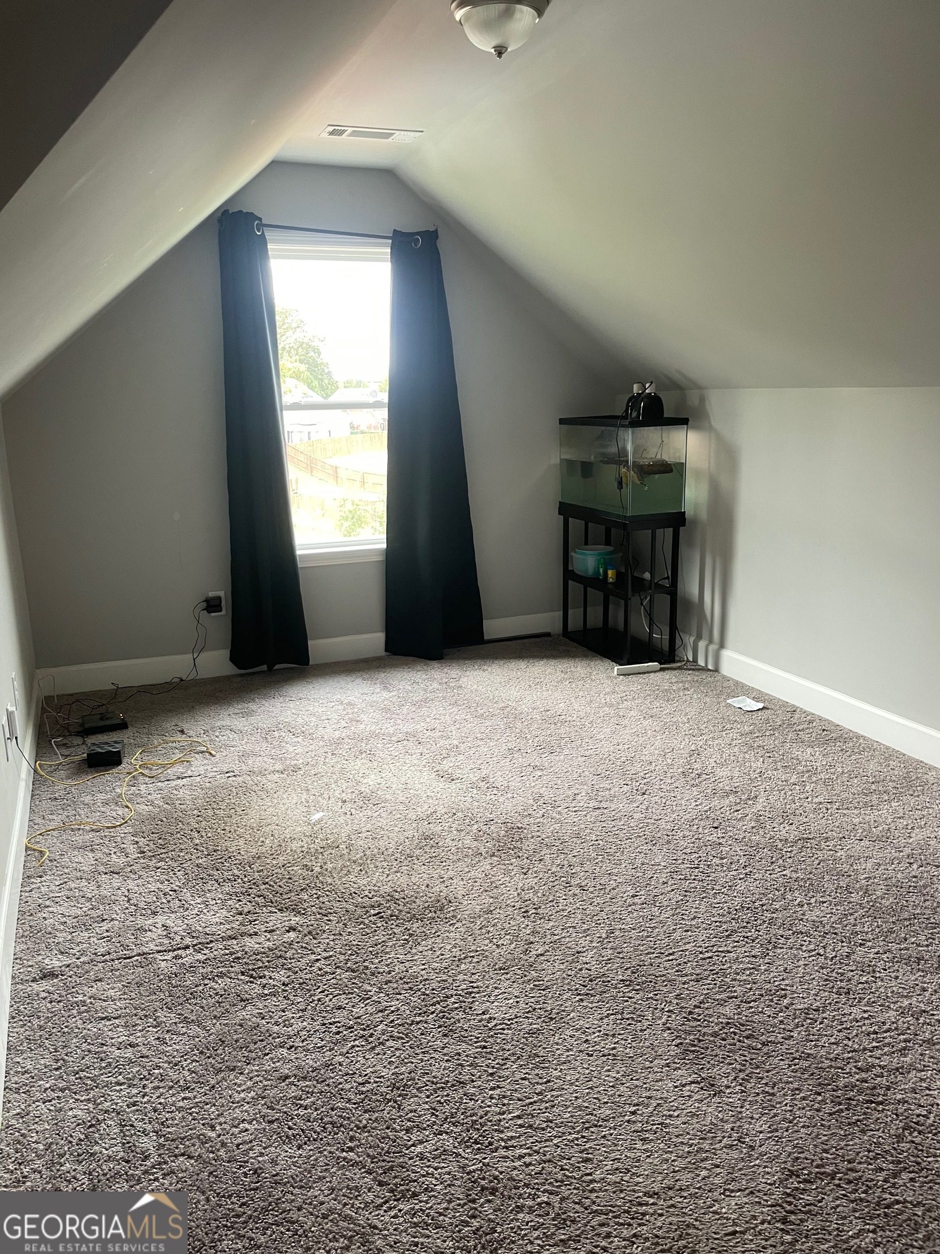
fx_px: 941
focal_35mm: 26
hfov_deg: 53.1
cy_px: 627
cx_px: 470
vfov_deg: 67.3
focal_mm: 4.2
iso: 160
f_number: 1.6
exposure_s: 1/60
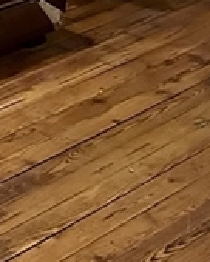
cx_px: -432
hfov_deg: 8.8
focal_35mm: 141
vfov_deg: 11.9
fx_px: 1095
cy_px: -299
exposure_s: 1/40
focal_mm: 6.86
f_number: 1.78
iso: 1000
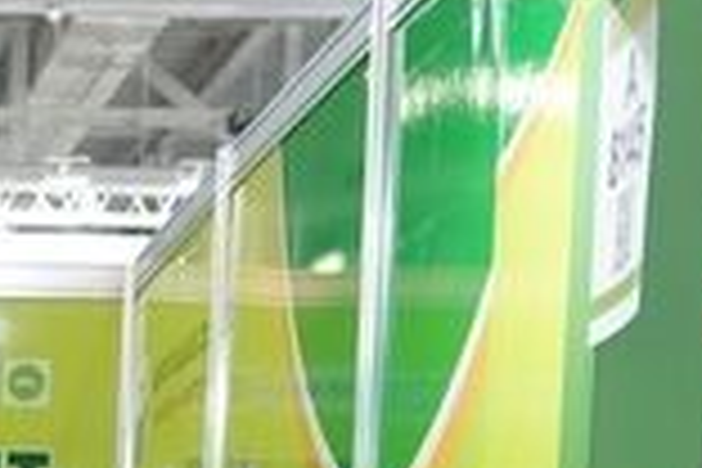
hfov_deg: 11.4
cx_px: -810
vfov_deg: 8.1
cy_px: 1064
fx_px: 3081
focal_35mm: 158
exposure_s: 1/160
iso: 4000
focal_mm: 24
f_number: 4
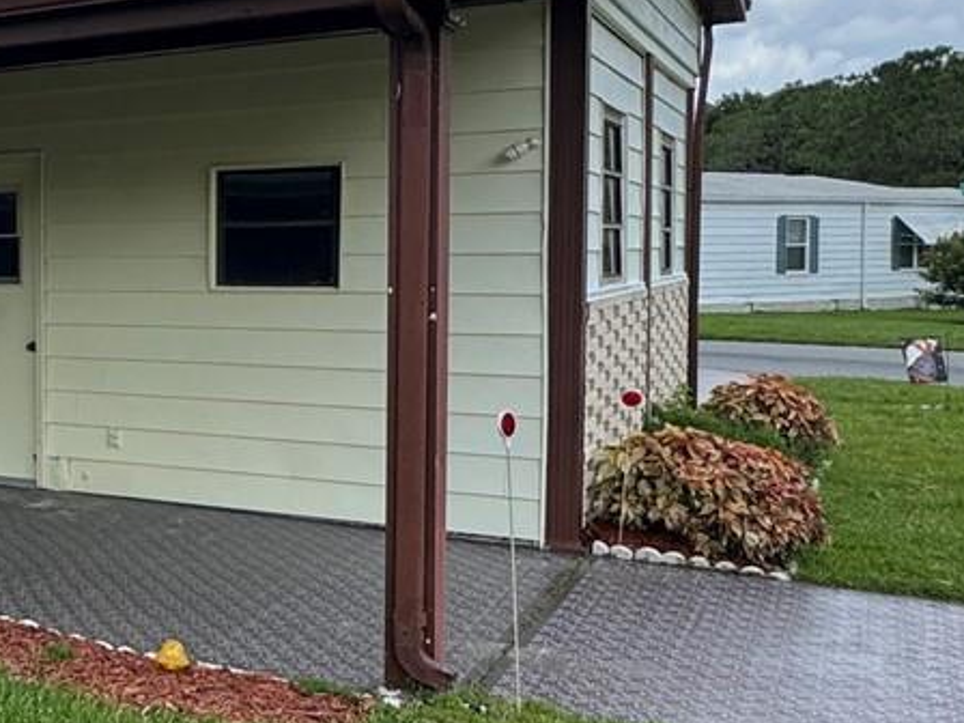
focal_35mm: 50
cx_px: -252
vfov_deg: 29.1
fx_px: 1392
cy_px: 299
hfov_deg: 30.9
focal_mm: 2.22
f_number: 2.2
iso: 50
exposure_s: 1/1395
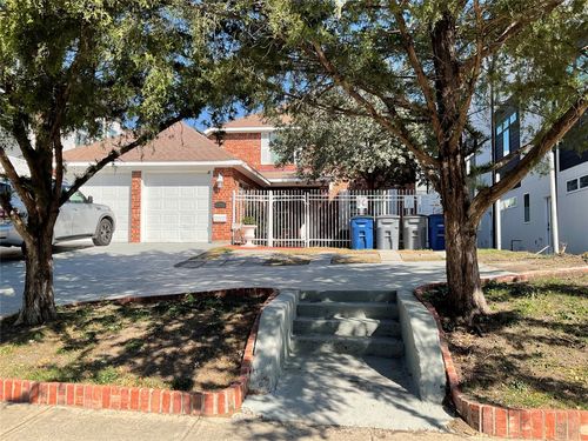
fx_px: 493
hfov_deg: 61.7
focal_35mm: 29
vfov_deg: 48.2
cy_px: 220
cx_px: 294
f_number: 1.8
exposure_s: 1/1055
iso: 16
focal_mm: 3
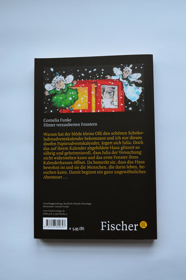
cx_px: 93
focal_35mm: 45
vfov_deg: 43.7
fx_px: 350
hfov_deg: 29.7
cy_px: 140
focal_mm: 30
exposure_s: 1/15
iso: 800
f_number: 6.3
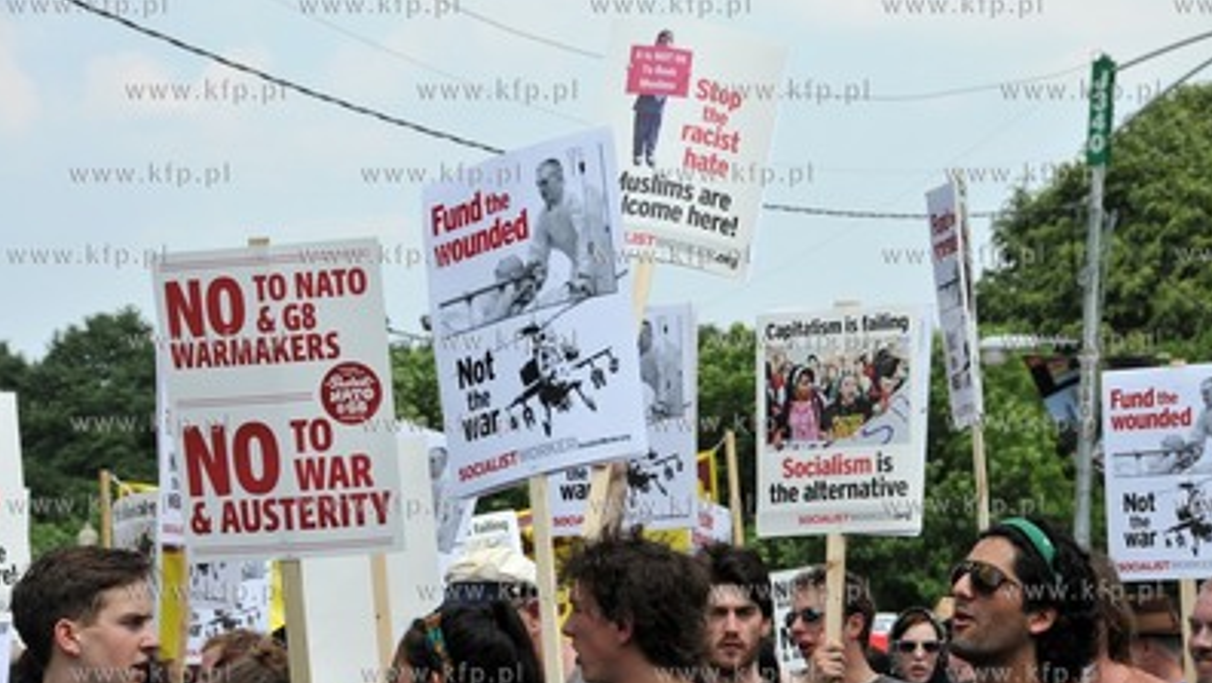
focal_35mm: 127
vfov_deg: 9.6
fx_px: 4083
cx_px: 606
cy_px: 380
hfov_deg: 16.9
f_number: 10
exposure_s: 1/800
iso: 560
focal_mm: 80
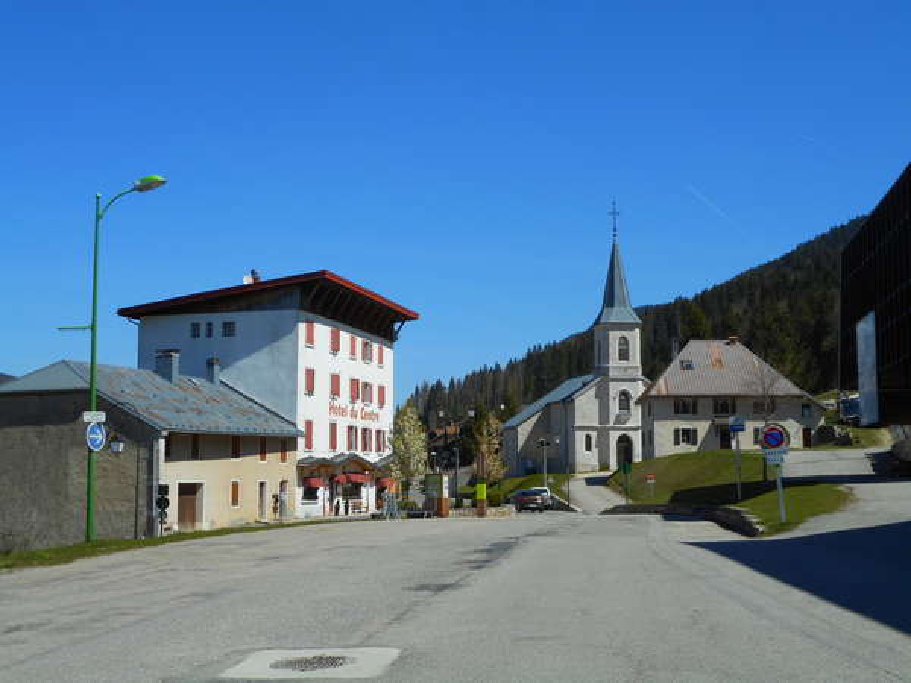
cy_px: 342
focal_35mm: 51
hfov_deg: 37.5
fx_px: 1342
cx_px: 456
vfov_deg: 28.6
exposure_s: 1/800
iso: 80
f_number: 4.9
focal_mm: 9.1
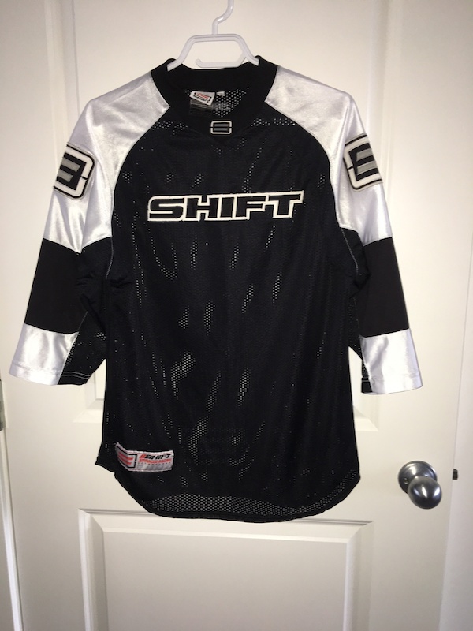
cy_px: 316
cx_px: 236
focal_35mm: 29
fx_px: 528
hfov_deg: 48.2
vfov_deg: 61.7
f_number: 2.2
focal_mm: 4.15
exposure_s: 1/16
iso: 50
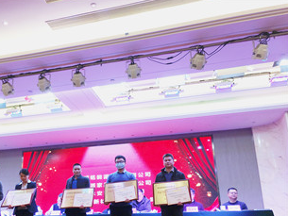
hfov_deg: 48.3
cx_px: 100
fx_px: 316
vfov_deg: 37.5
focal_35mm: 38
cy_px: 138
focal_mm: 4.15
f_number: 2.2
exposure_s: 1/50
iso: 32
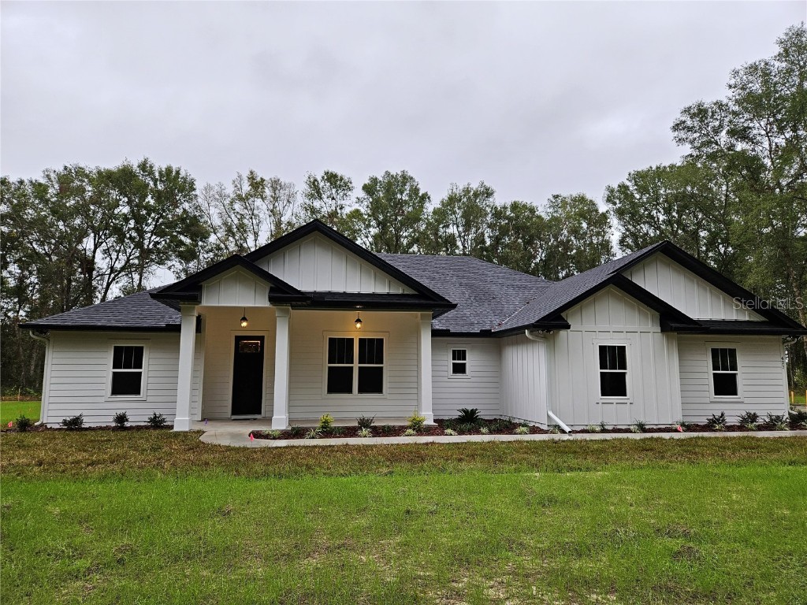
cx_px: 404
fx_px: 536
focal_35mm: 23
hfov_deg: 73.9
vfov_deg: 58.9
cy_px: 302
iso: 50
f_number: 1.8
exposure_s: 1/180
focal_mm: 5.4
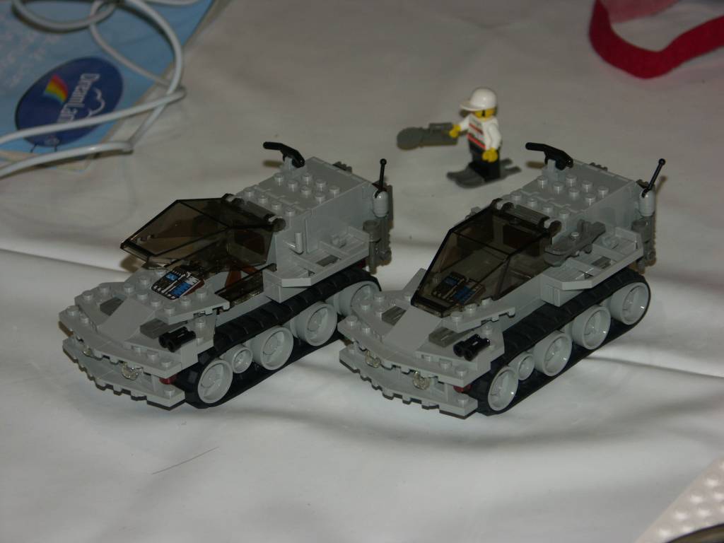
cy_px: 272
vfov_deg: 11.5
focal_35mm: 129
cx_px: 362
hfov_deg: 15.3
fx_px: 2698
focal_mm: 32.98
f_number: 3.2
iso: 160
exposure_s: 1/125
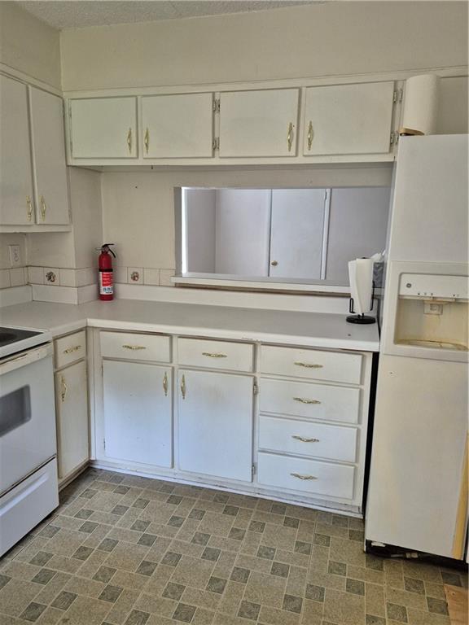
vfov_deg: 73.9
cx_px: 234
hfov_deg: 58.9
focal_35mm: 23
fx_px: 415
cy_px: 312
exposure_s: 1/120
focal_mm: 5.4
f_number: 1.8
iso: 640
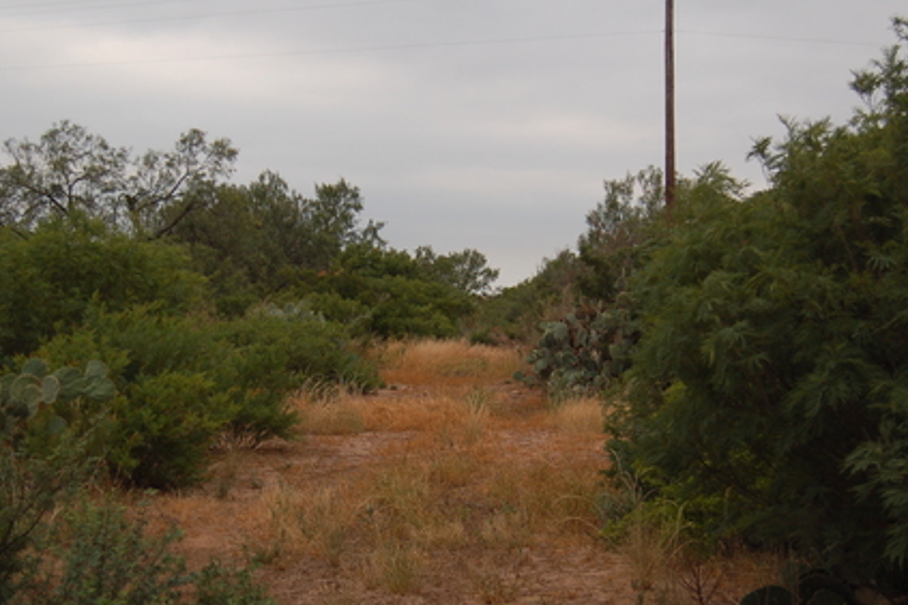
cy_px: 322
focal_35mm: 59
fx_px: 1488
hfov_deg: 33.9
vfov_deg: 23.0
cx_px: 466
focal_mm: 26
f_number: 4
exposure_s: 1/640
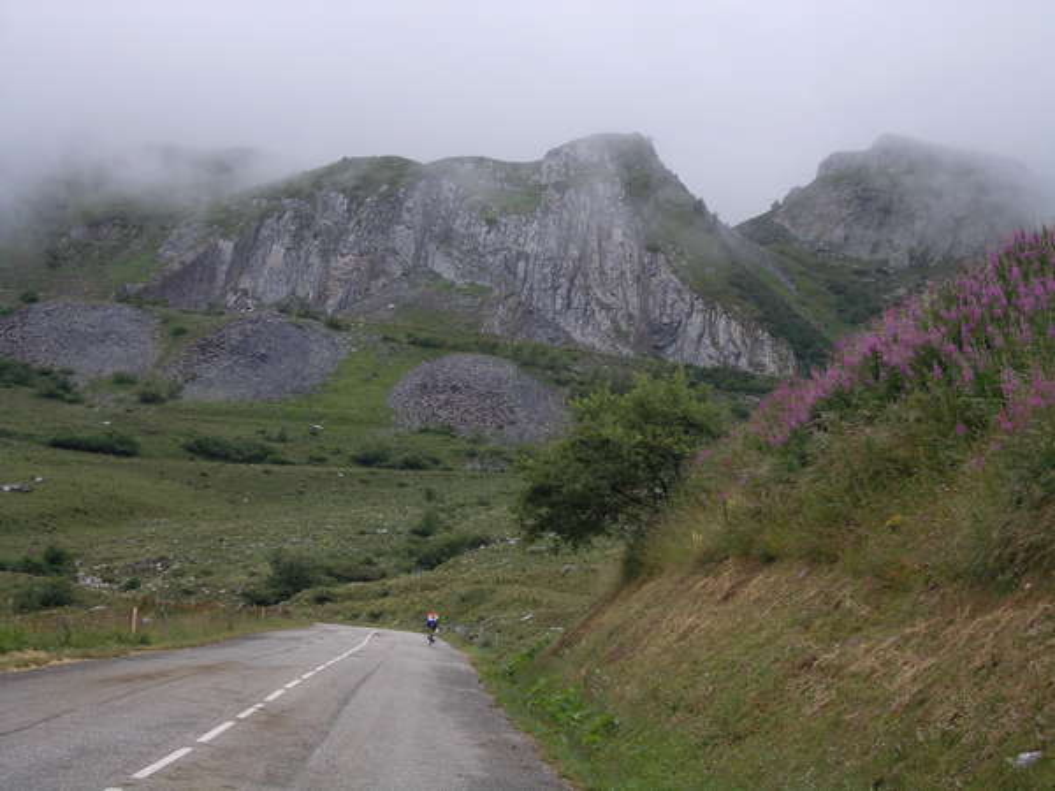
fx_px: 1829
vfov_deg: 24.4
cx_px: 528
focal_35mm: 60
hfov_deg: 32.2
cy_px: 396
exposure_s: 1/400
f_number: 4
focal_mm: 8.5
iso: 80
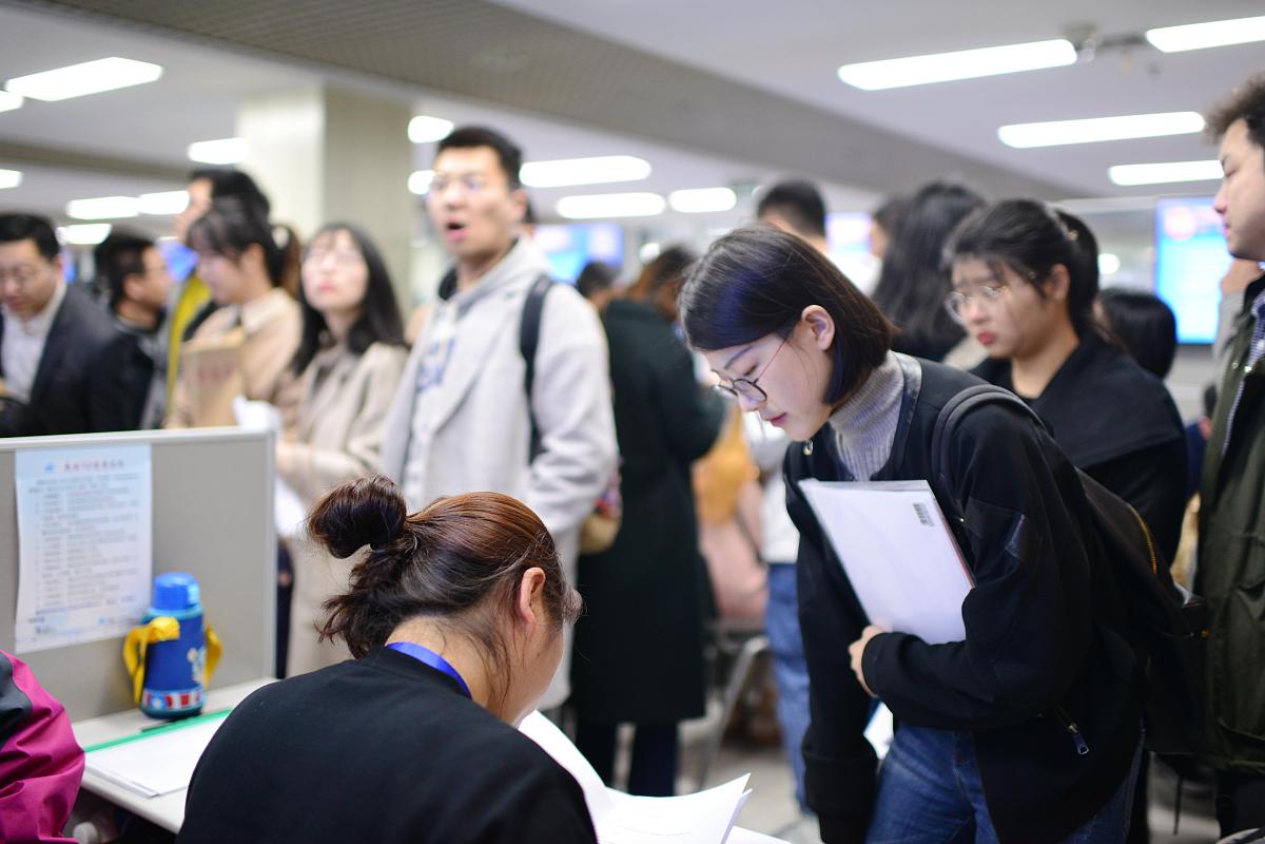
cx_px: 632
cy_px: 422
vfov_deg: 37.9
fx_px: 1230
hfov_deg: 54.4
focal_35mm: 35
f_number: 1.4
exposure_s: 1/200
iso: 800
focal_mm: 35
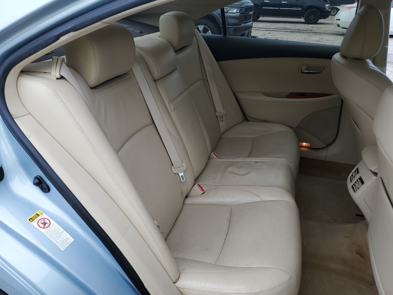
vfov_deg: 53.1
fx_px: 295
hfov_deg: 67.3
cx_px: 196
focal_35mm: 26
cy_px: 148
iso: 50
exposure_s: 1/189
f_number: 1.5
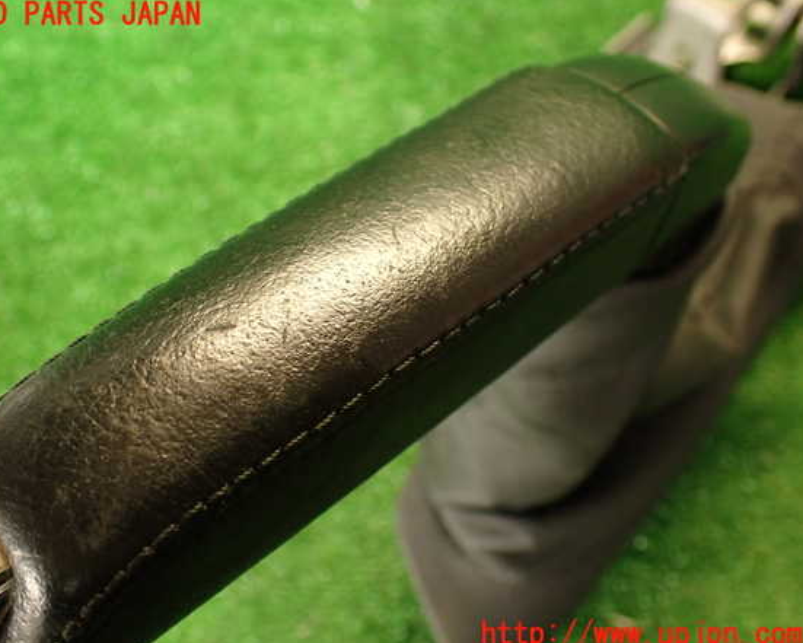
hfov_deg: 52.8
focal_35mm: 34
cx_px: 373
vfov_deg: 43.4
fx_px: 808
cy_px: 325
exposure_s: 1/30
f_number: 2.4
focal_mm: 5.79
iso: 400
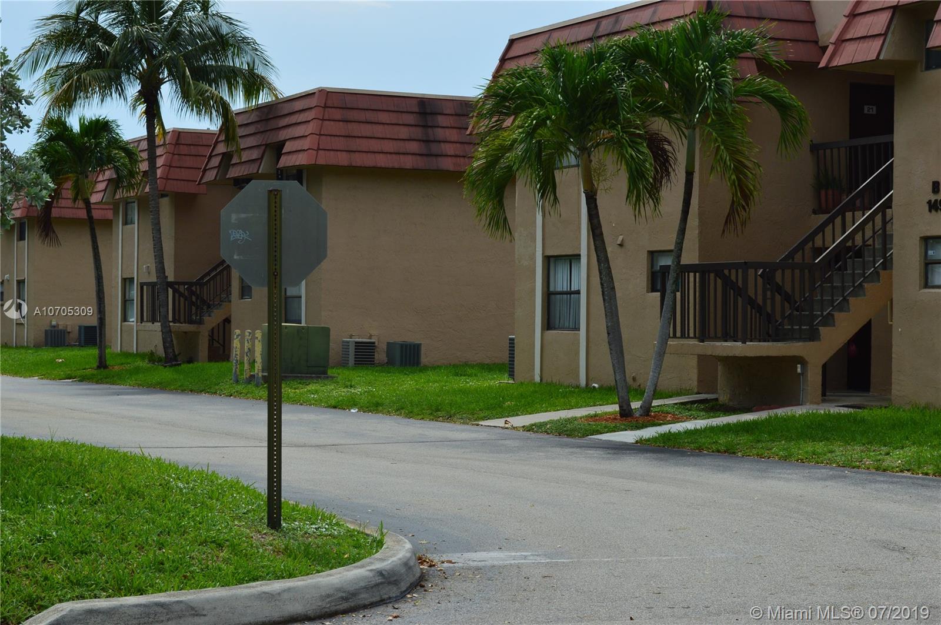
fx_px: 1880
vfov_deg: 18.9
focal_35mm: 72
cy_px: 312
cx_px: 470
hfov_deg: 28.1
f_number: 11
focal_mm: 48
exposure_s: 1/500
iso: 320
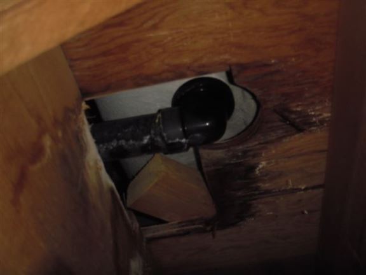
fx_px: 402
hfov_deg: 49.0
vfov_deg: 37.7
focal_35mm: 38
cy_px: 138
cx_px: 183
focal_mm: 6.7
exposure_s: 1/30
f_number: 3.5
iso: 125
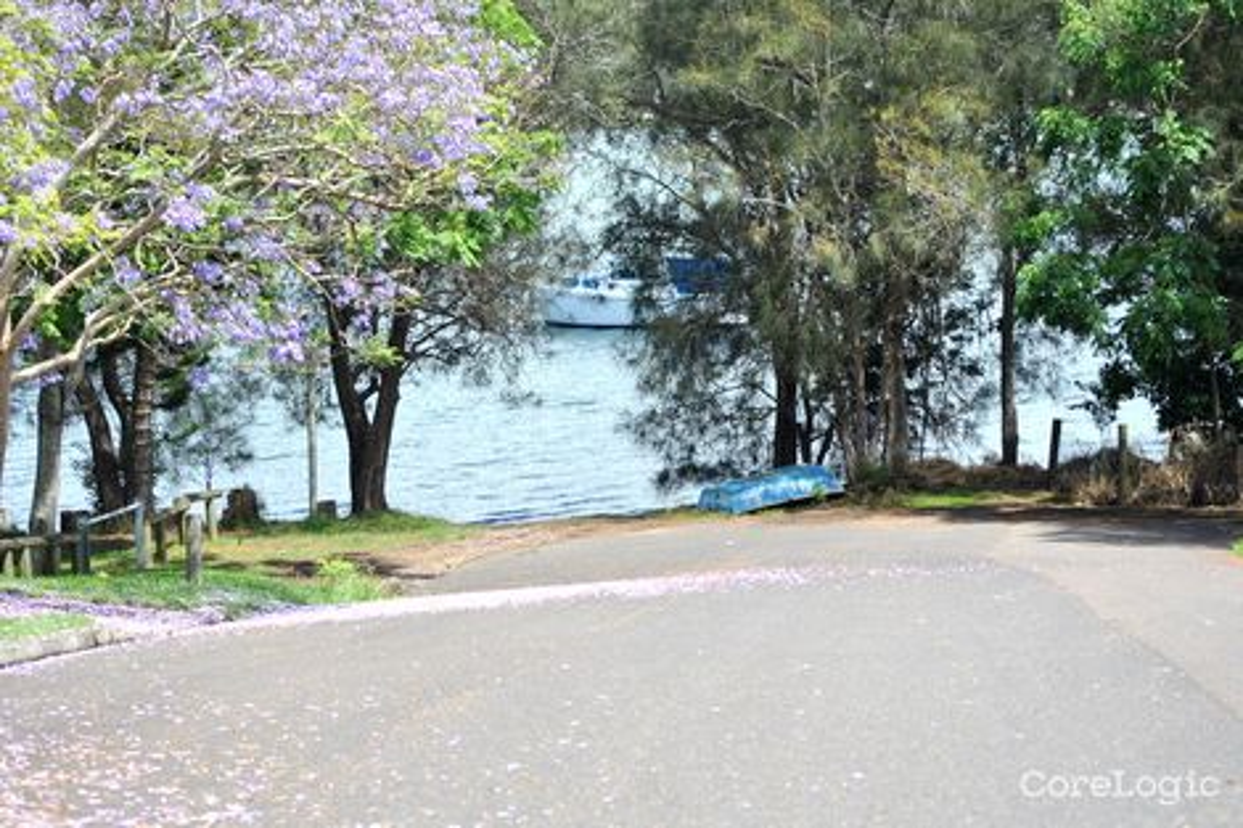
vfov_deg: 14.7
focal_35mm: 93
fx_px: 3210
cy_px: 414
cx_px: 622
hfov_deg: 21.9
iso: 160
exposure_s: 1/500
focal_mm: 62
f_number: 5.6
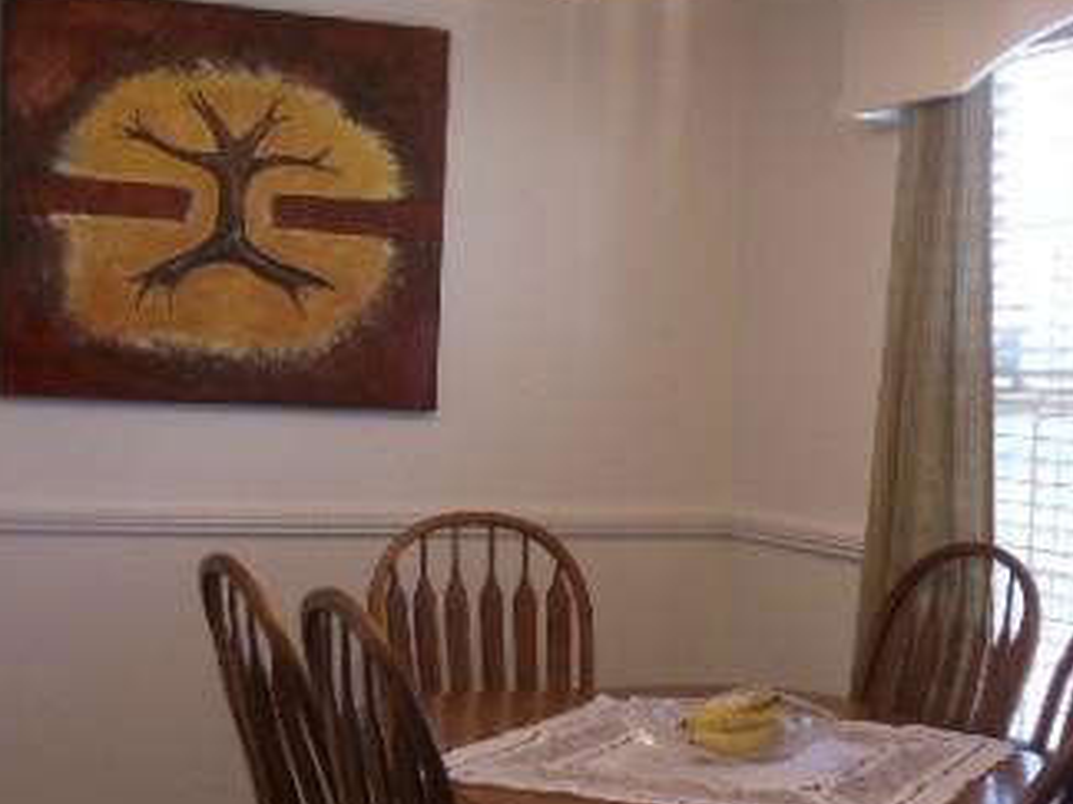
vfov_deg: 16.9
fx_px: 2697
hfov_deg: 22.5
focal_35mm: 87
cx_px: 546
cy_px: 506
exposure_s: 1/40
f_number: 3.5
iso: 100
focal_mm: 6
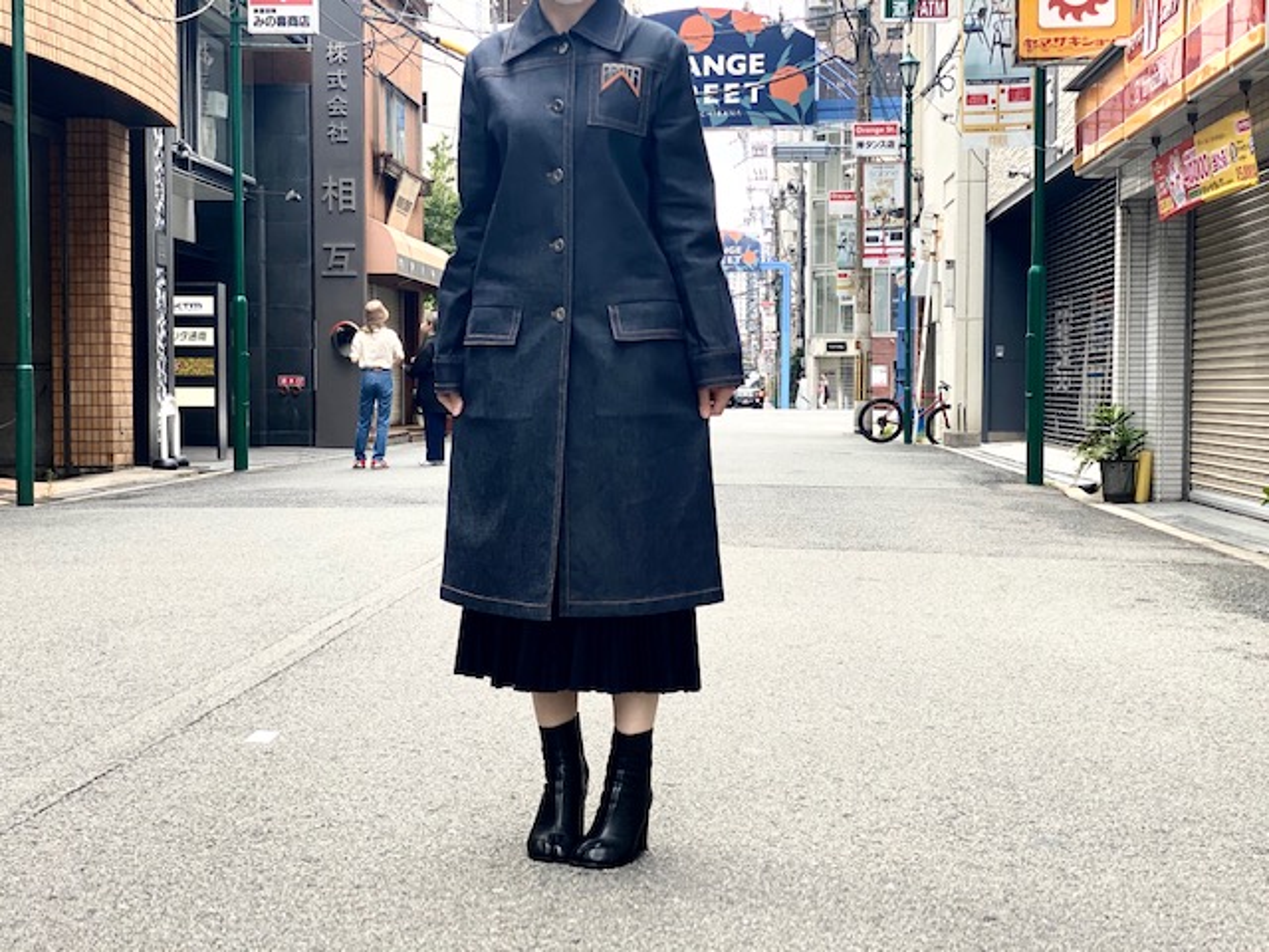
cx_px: 634
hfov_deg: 36.8
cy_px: 476
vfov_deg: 28.0
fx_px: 1906
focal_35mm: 52
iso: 20
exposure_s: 1/234
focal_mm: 6
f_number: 2
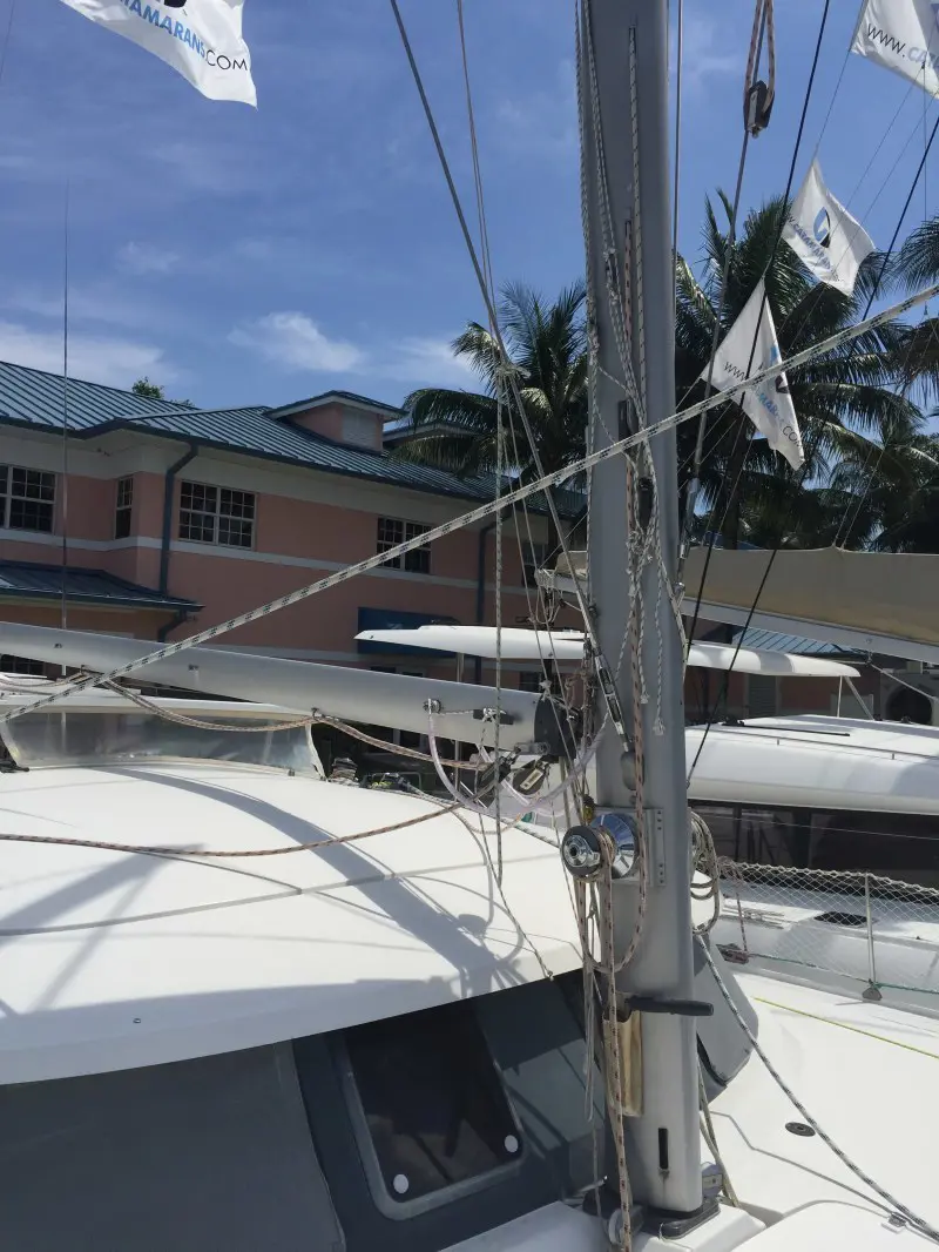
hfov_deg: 48.2
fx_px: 1048
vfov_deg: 61.6
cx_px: 470
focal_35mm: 29
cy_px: 626
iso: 32
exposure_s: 1/4405
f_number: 2.2
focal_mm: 4.15
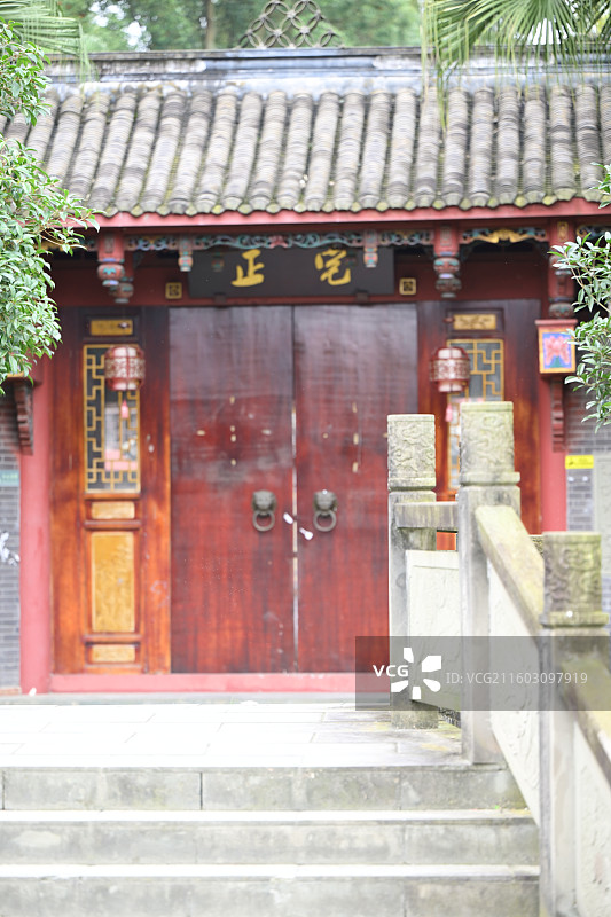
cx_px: 306
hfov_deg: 13.3
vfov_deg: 19.8
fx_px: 2623
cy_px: 458
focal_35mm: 103
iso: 200
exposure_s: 1/125
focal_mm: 103
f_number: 2.8
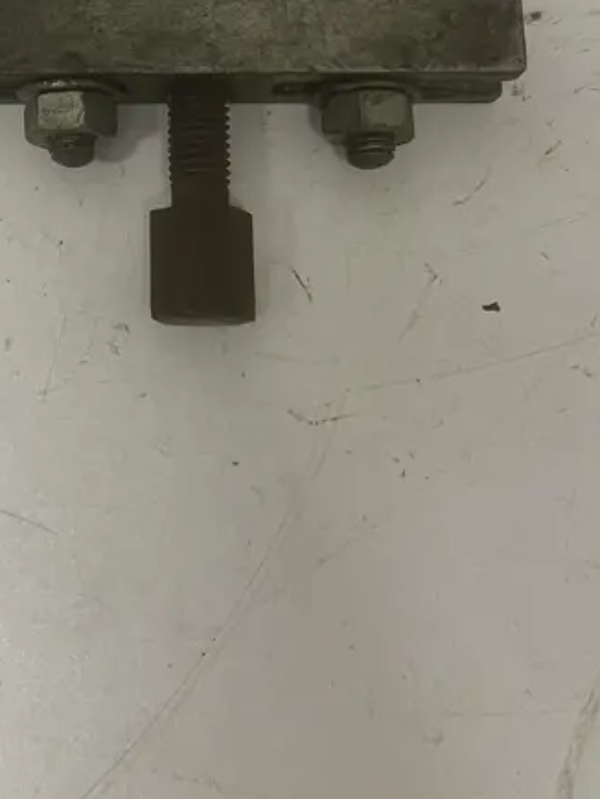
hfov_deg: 21.5
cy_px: -63
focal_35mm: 66
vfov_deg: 27.1
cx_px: 4
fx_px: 1524
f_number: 1.8
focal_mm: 3.99
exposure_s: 1/50
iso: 64
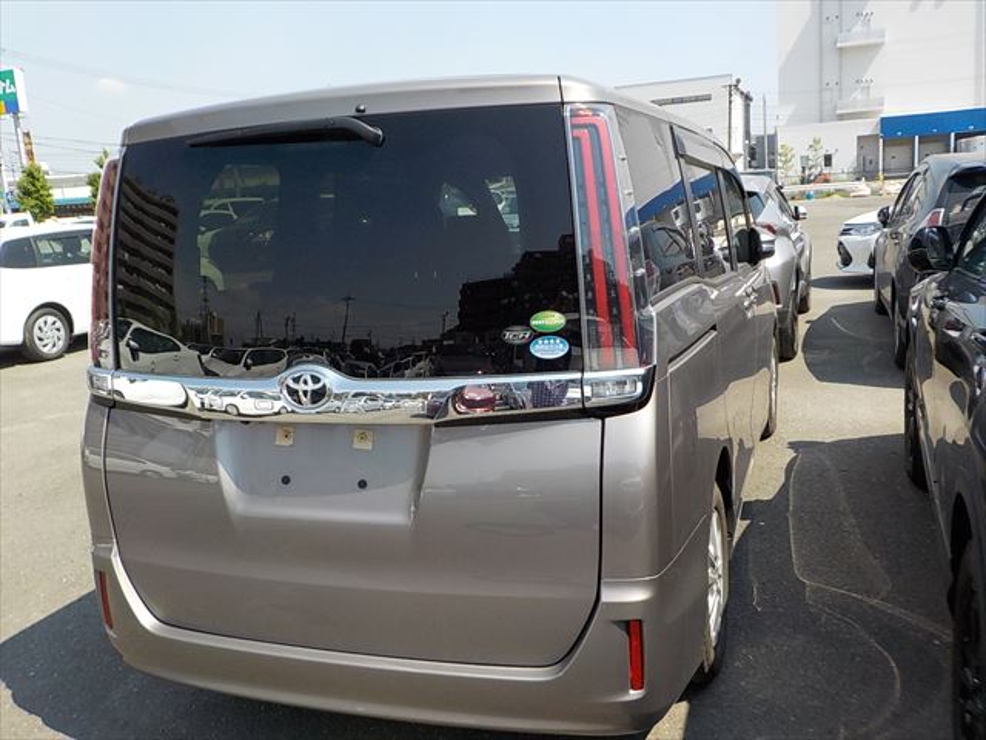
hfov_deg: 60.0
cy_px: 370
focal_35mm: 30
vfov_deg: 46.8
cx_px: 493
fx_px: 855
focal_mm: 4.1
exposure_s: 1/800
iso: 125
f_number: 3.3
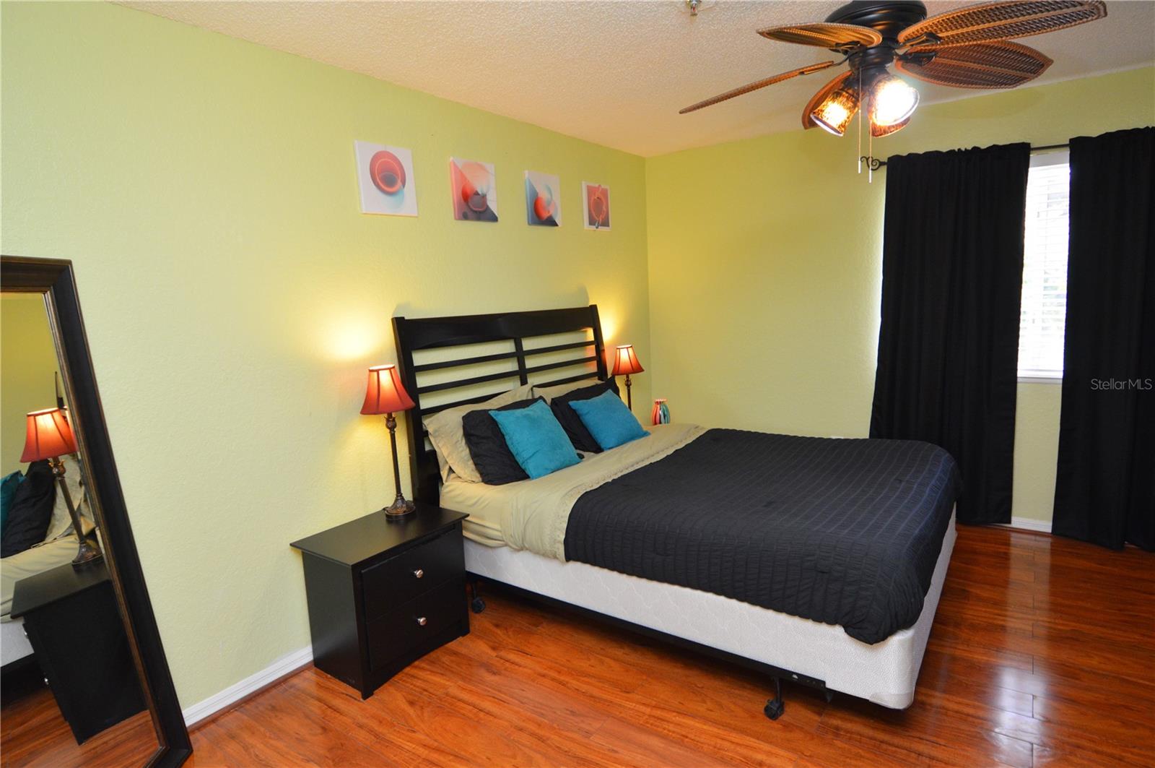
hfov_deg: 90.1
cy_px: 384
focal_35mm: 18
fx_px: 577
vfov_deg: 67.3
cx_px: 578
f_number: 4
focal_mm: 12
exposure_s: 1/60
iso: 720
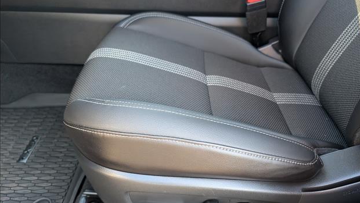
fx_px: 258
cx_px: 185
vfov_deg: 42.5
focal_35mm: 27
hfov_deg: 69.8
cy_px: 129
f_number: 1.68
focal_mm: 6.9
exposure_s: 1/588
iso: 1507
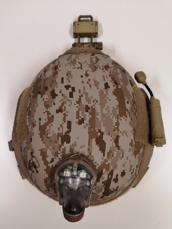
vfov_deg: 65.3
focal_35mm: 27
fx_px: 179
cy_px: 114
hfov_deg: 51.4
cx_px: 86
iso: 100
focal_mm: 5.58
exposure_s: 1/50
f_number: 1.8
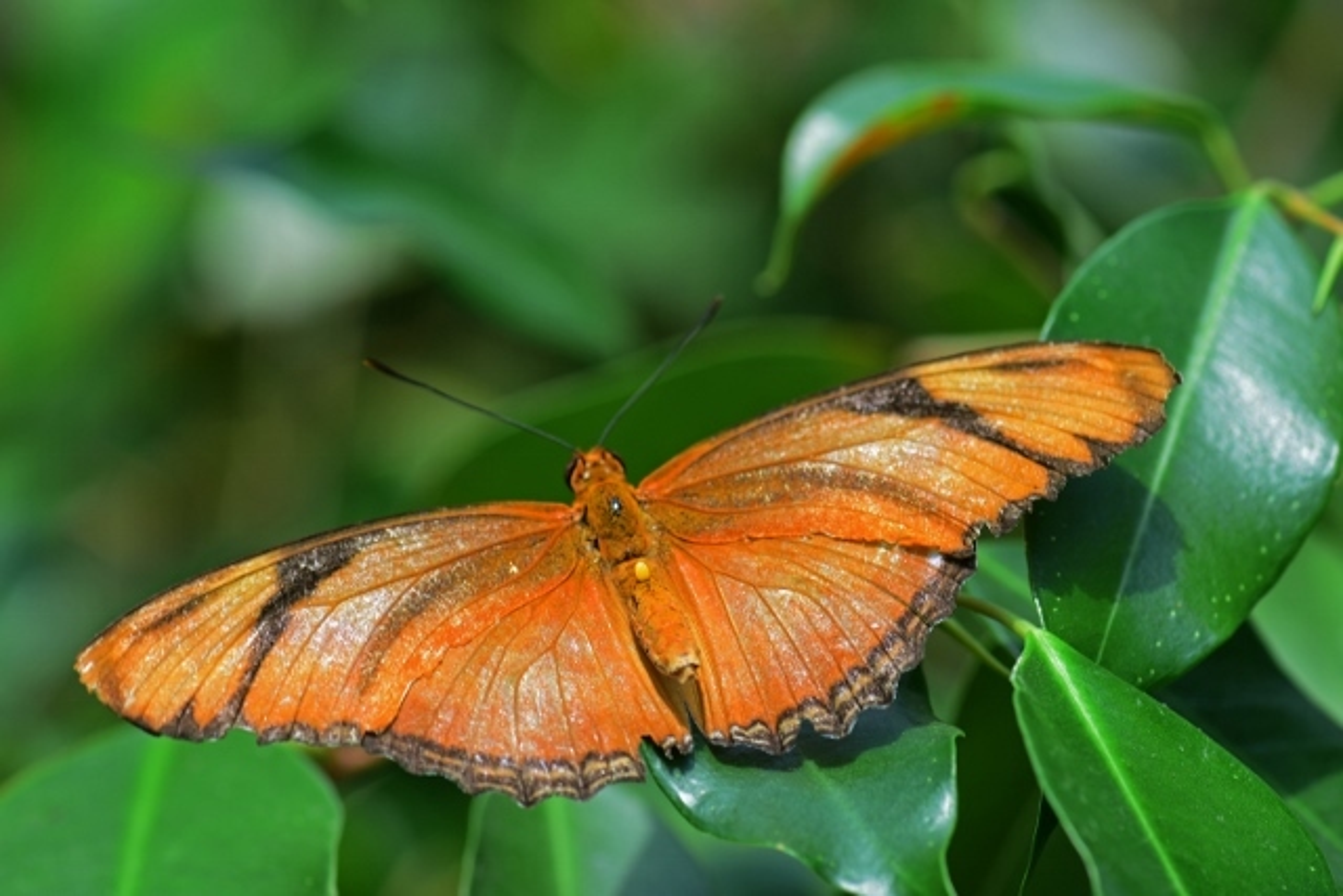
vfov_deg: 8.7
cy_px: 448
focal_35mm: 158
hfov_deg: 13.0
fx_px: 5877
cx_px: 672
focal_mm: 105
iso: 100
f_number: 7.1
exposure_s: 1/50
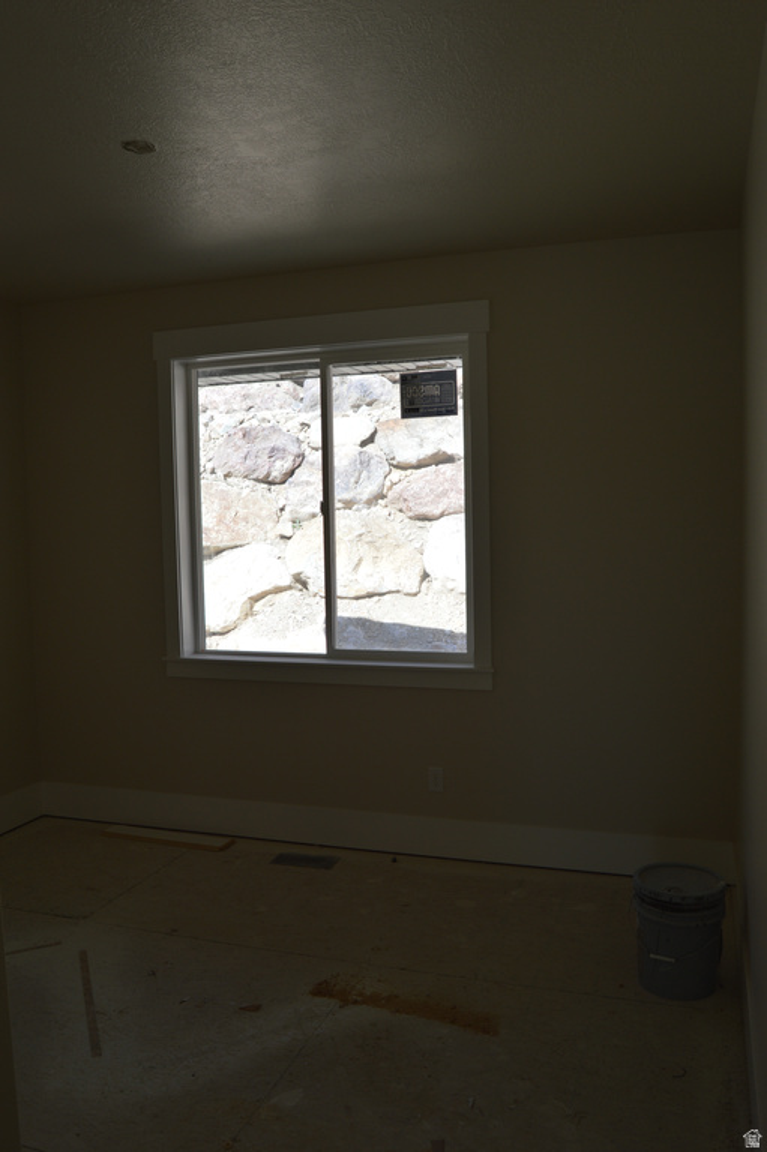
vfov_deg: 67.4
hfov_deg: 47.9
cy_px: 576
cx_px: 384
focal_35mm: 27
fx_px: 864
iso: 100
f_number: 6.3
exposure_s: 1/160
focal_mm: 18
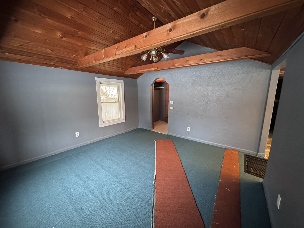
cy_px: 114
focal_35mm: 14
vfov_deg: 85.7
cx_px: 152
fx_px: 123
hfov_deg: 102.1
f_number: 2.2
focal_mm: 2.22
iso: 1250
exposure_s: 1/60
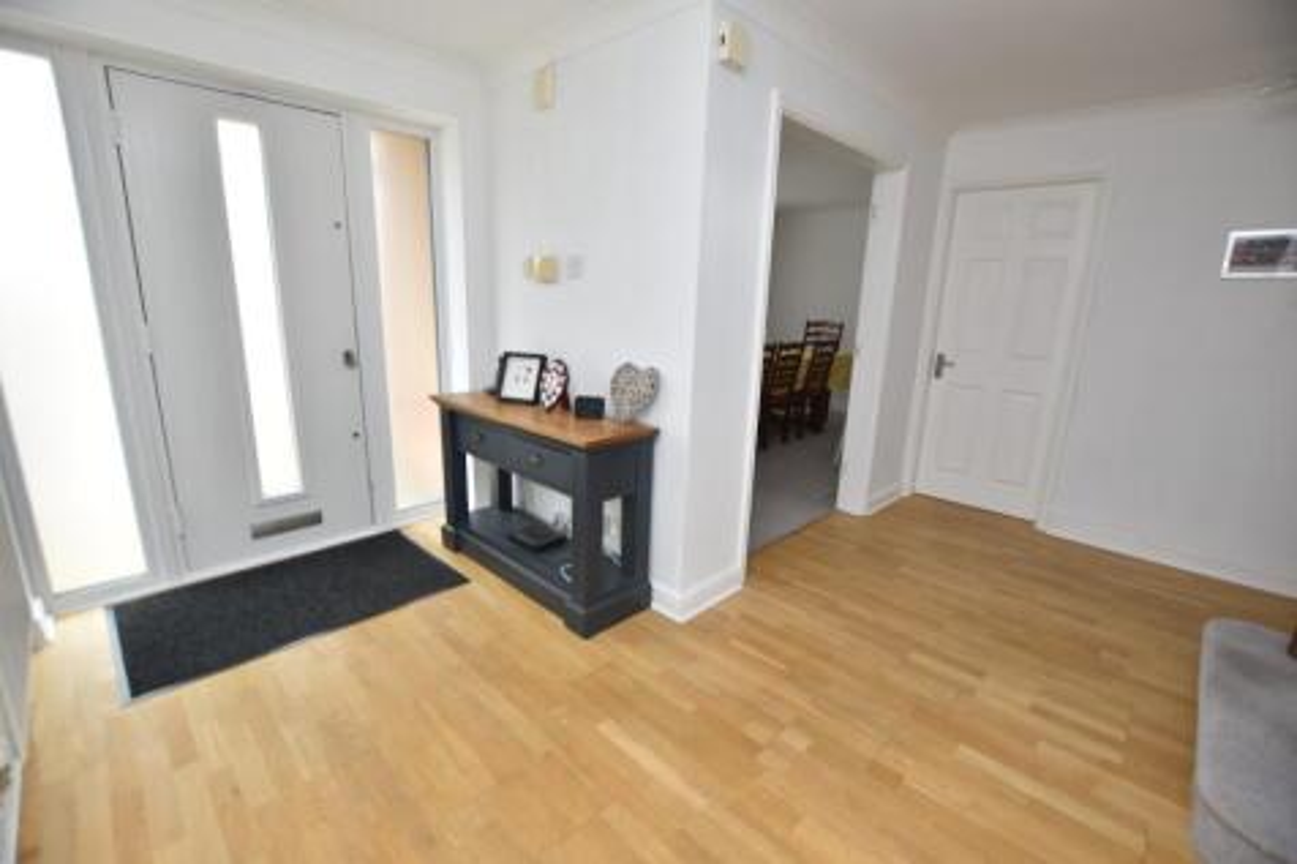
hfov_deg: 100.4
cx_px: 648
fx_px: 540
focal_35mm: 15
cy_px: 432
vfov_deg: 77.3
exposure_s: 1/20
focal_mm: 10
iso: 100
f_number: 3.5
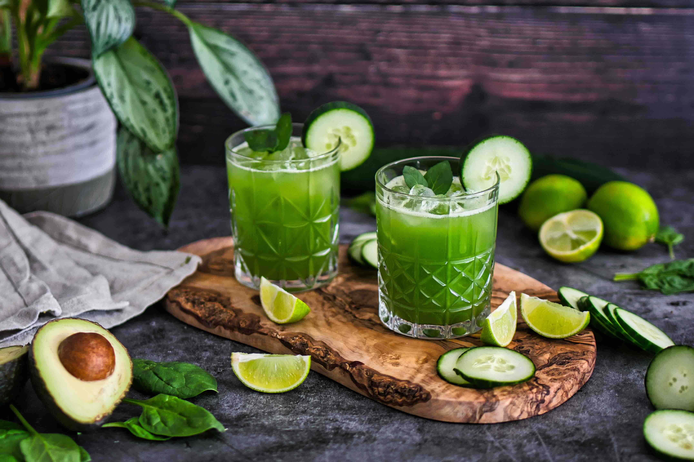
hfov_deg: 28.9
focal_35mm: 70
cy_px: 231
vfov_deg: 19.4
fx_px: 1349
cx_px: 347
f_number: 1.8
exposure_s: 1/80
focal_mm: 35
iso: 280
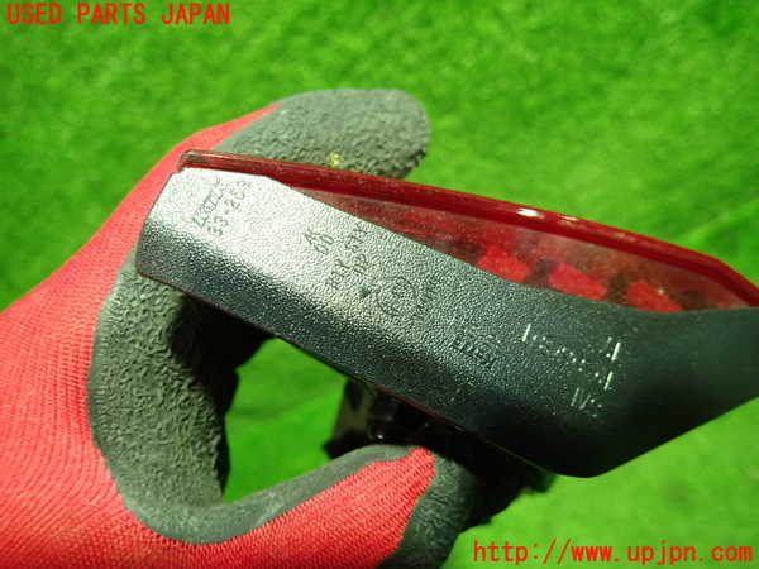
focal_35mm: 25
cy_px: 284
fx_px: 548
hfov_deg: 69.4
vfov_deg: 54.9
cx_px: 380
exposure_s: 1/30
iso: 400
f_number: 2
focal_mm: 4.5
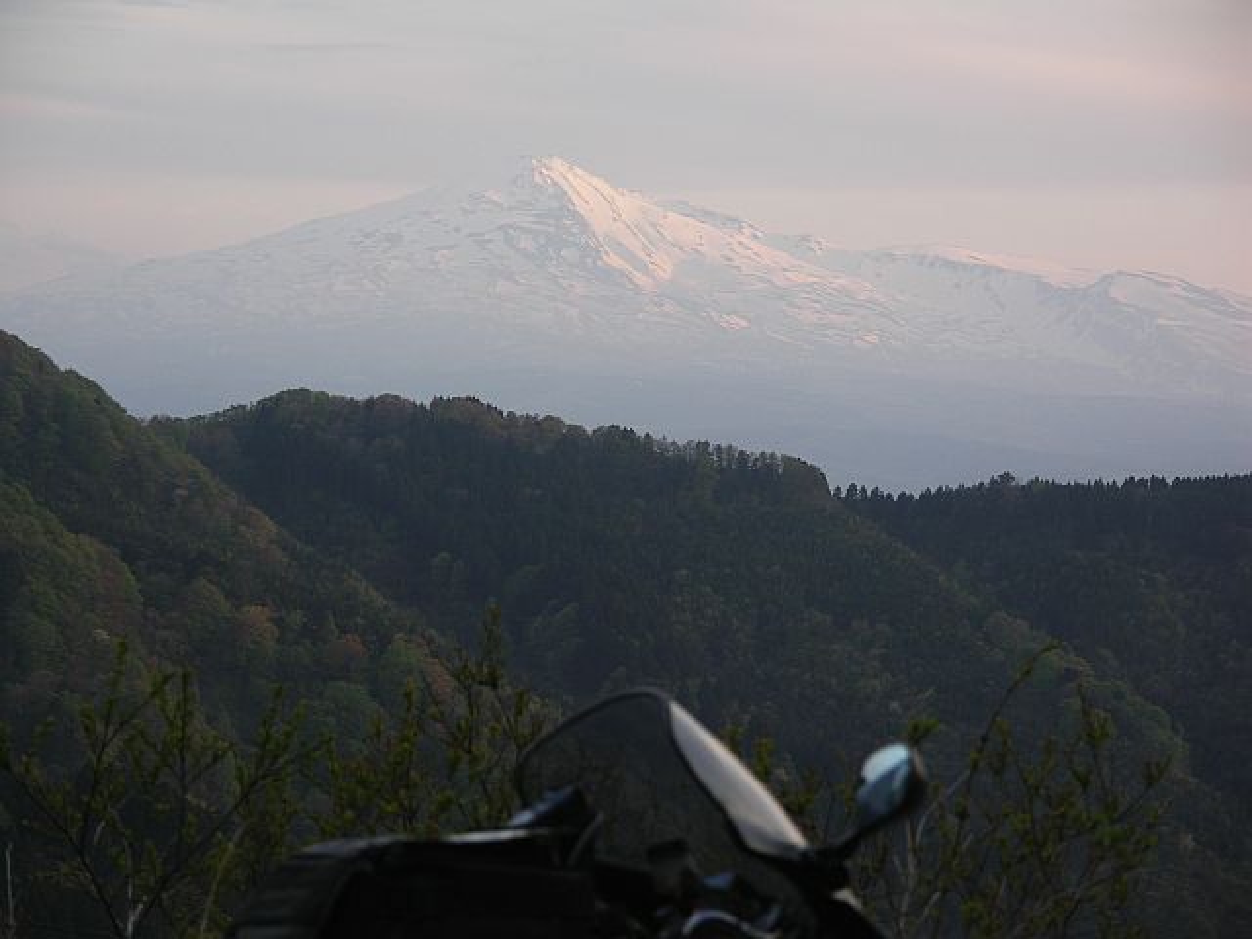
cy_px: 470
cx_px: 626
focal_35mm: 146
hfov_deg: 13.5
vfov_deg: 10.2
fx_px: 5281
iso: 80
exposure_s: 1/200
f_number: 3.2
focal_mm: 37.7
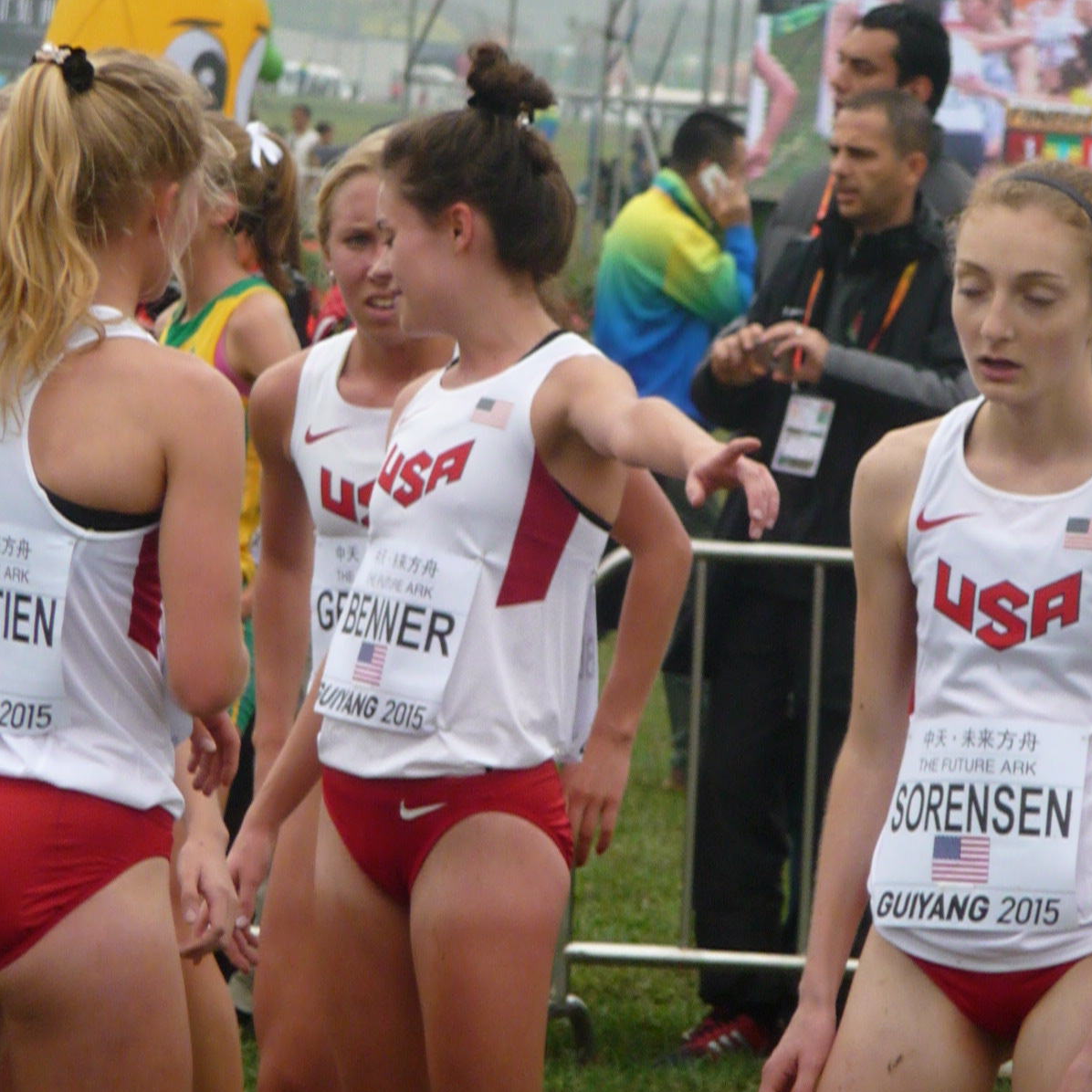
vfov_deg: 5.3
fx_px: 11814
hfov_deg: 5.3
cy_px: 547
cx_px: 613
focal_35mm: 331
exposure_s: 1/500
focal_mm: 47
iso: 500
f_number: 4.9
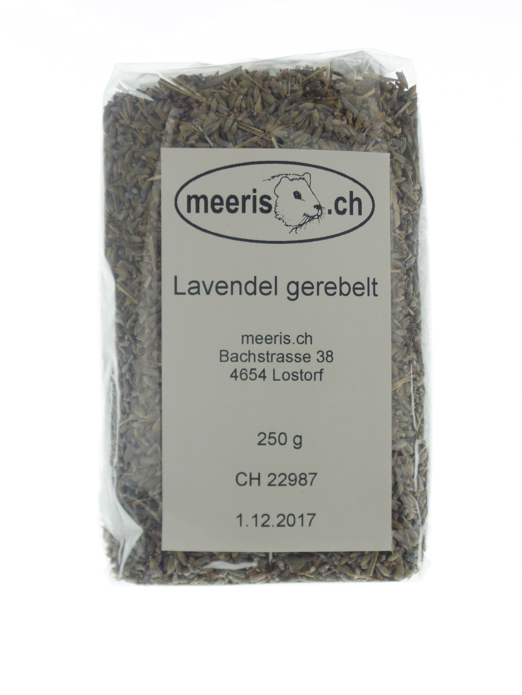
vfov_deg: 36.8
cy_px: 348
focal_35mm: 52
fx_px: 1045
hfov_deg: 28.0
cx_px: 261
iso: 80
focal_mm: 9.2
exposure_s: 1/250
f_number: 3.4
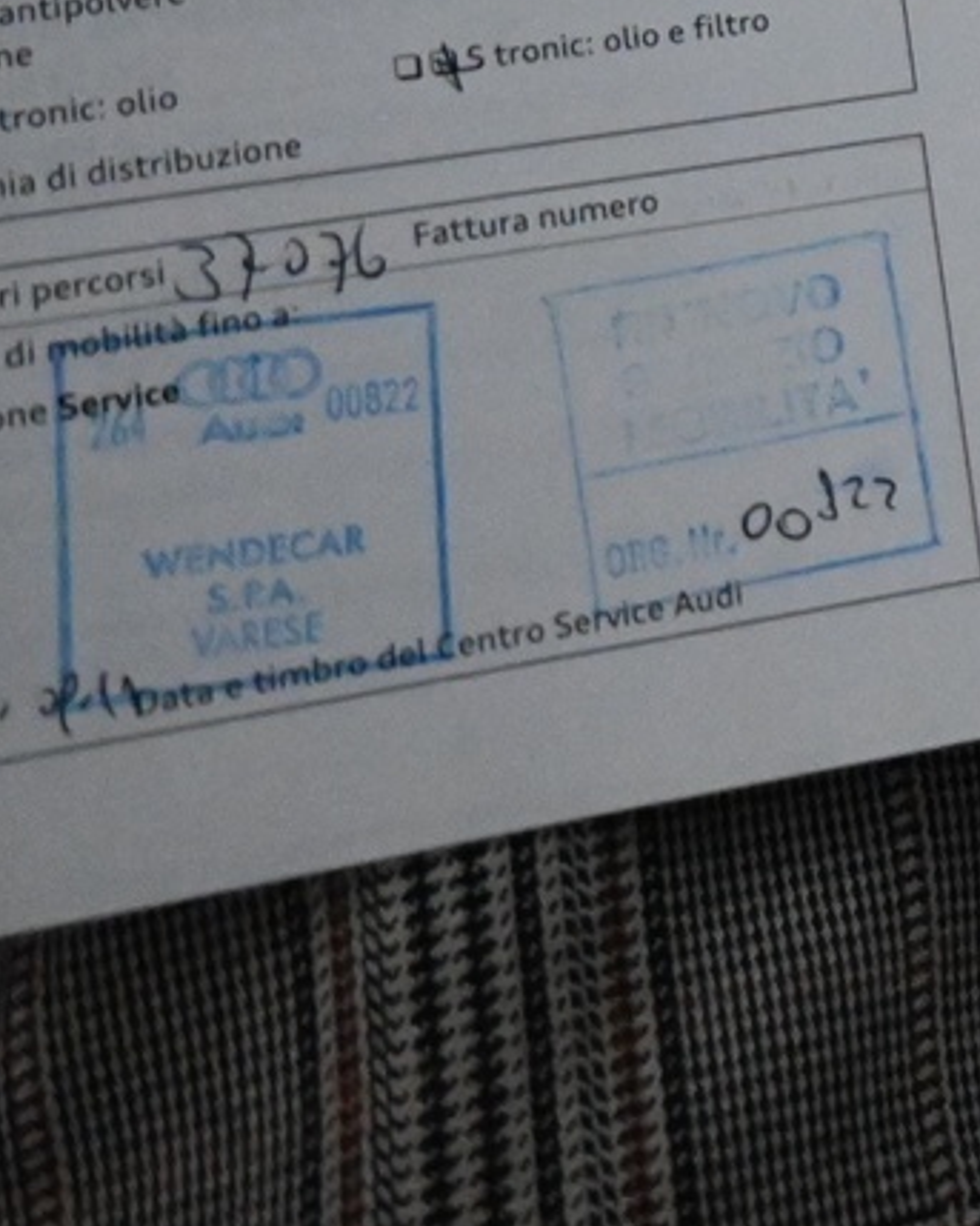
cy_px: -194
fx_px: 3083
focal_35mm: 85
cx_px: 1651
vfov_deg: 21.1
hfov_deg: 15.9
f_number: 3.5
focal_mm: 16
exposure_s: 1/500
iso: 6400
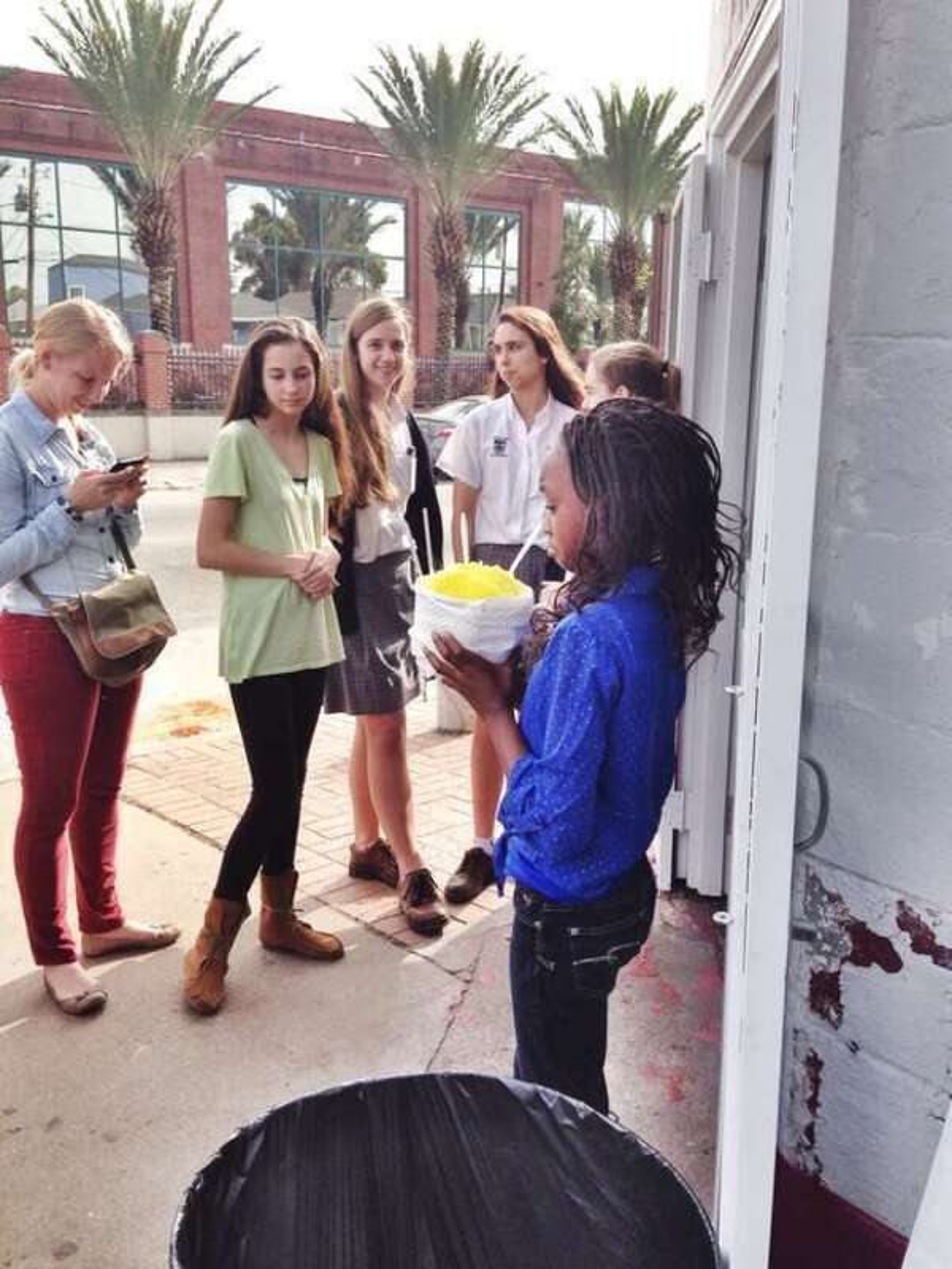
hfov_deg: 42.9
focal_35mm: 33
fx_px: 1210
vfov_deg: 55.4
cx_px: 476
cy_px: 634
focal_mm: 4.12
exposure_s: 1/420
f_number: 2.4
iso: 50
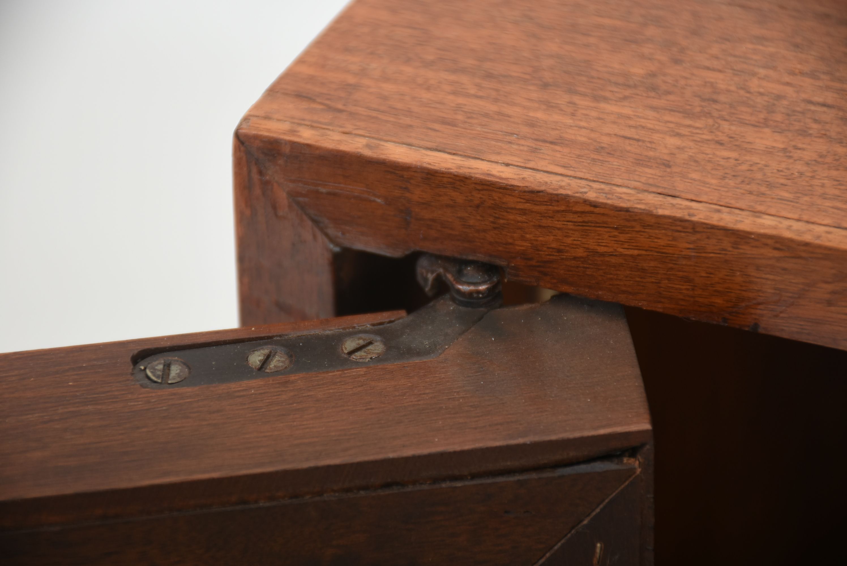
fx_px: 4945
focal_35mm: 210
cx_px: 424
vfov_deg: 6.6
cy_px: 283
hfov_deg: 9.8
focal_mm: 140
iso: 200
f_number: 5.6
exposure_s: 1/200
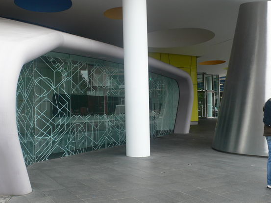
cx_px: 116
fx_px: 313
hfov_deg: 46.7
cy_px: 87
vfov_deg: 35.9
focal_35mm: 40
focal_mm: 6.3
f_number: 3.6
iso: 80
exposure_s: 1/125
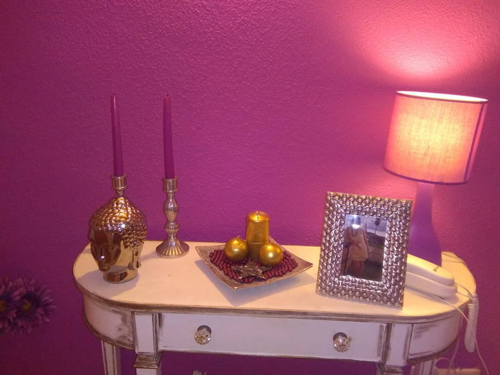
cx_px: 250
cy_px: 188
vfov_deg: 49.7
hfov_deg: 63.5
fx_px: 404
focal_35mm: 28
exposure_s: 1/33
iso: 800
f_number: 2.2
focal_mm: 2.34
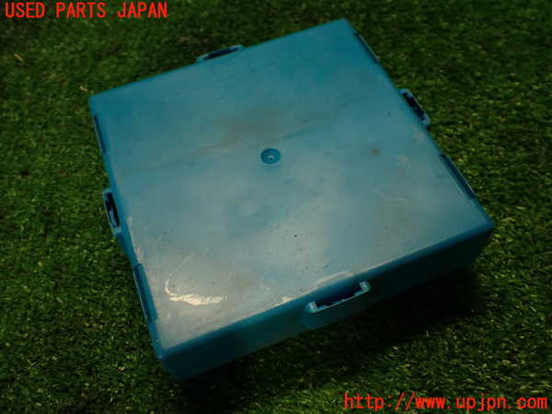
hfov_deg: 56.8
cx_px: 276
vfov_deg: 44.2
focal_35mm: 32
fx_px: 510
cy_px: 207
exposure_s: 1/50
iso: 200
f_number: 2.4
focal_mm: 5.79
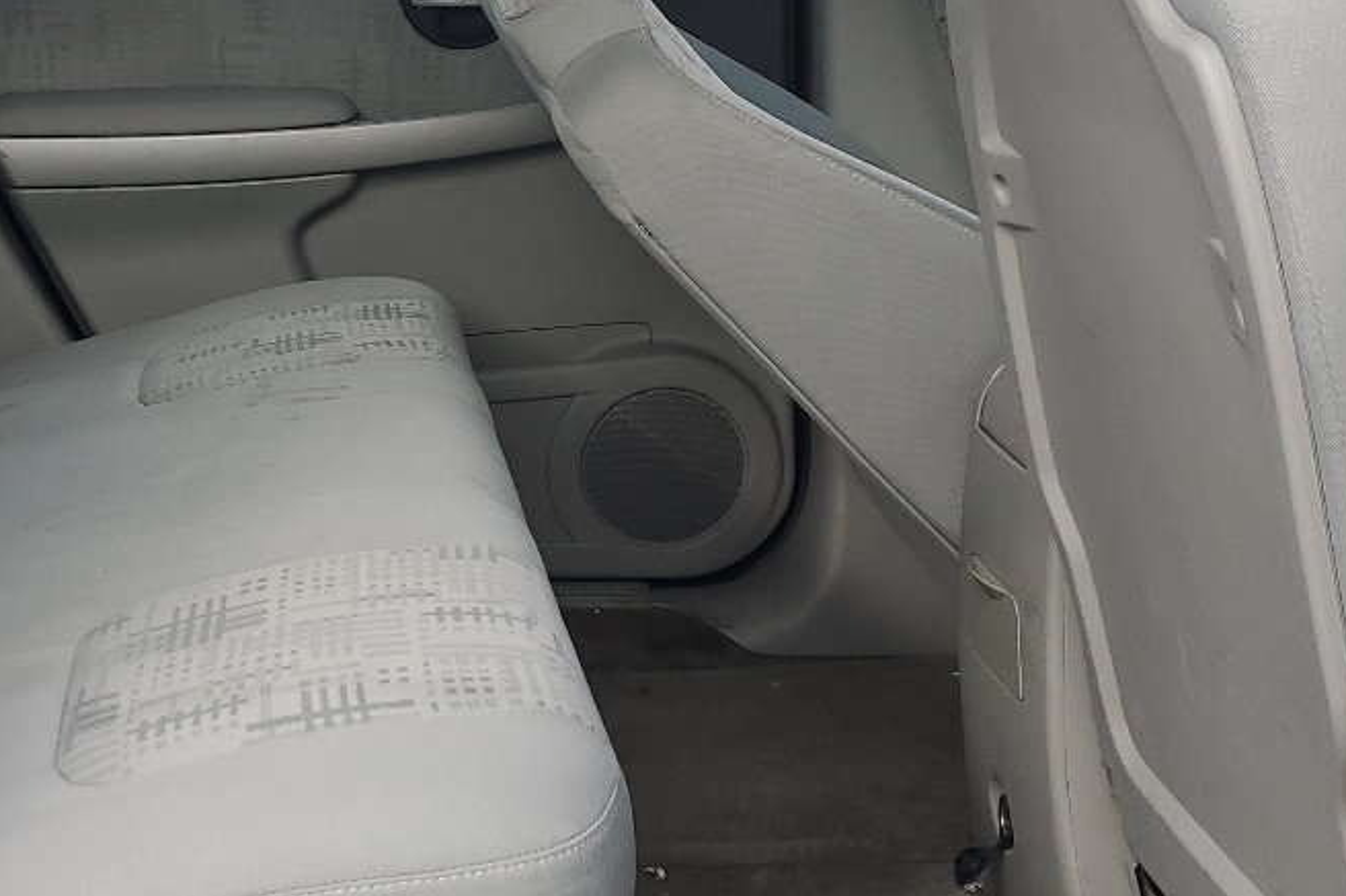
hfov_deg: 29.7
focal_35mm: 66
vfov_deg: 20.6
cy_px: 470
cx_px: 226
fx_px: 2467
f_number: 1.5
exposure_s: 1/435
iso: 50
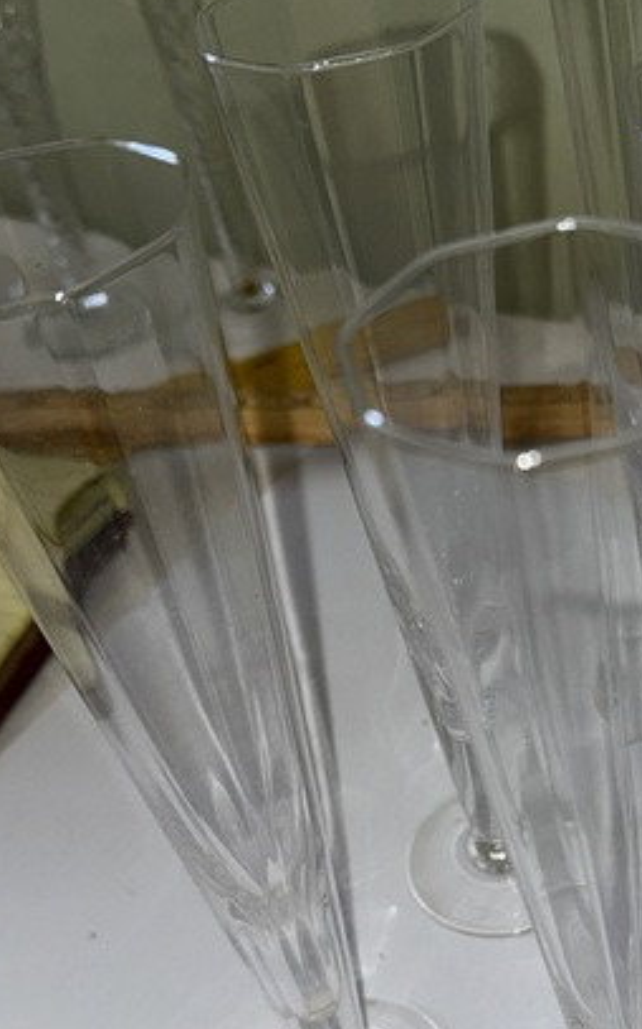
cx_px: 526
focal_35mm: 50
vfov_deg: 40.1
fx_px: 1401
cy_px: 630
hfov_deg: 25.3
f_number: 1.78
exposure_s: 1/49
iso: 50
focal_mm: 6.76
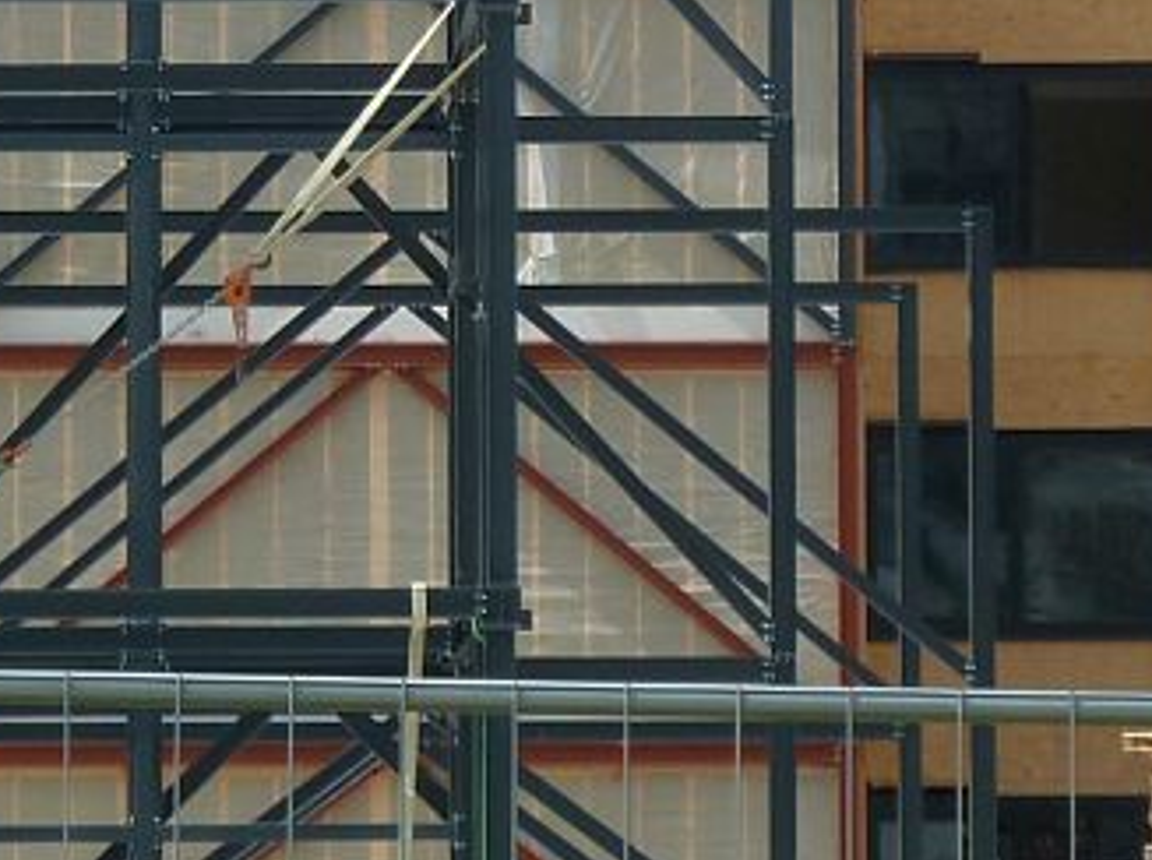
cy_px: 72
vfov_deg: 3.5
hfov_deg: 4.6
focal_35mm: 429
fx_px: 14251
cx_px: 342
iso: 80
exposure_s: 1/400
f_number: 4.5
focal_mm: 22.5
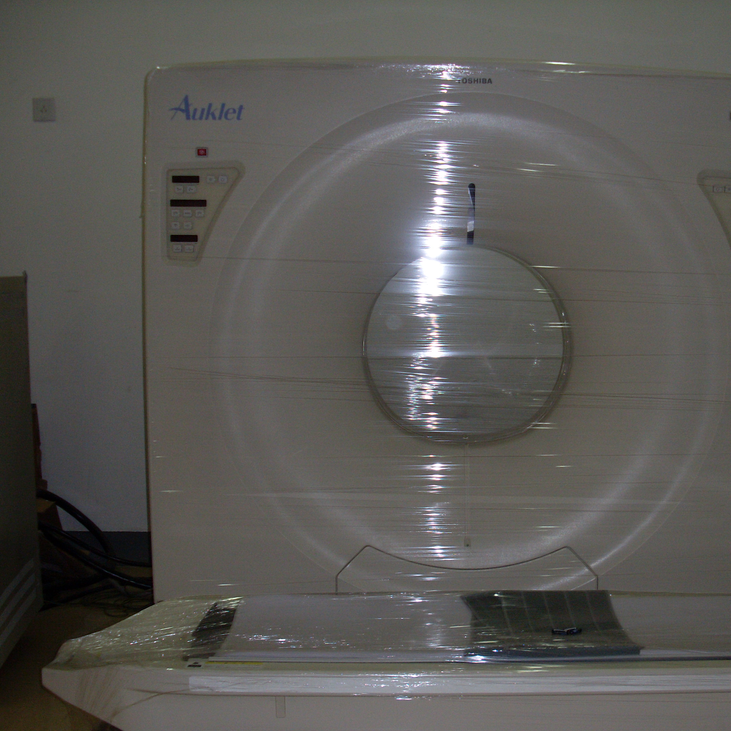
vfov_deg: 34.0
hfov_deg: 33.5
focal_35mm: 50
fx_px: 1195
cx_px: 530
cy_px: 404
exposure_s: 1/45
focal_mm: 6.3
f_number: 3
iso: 100
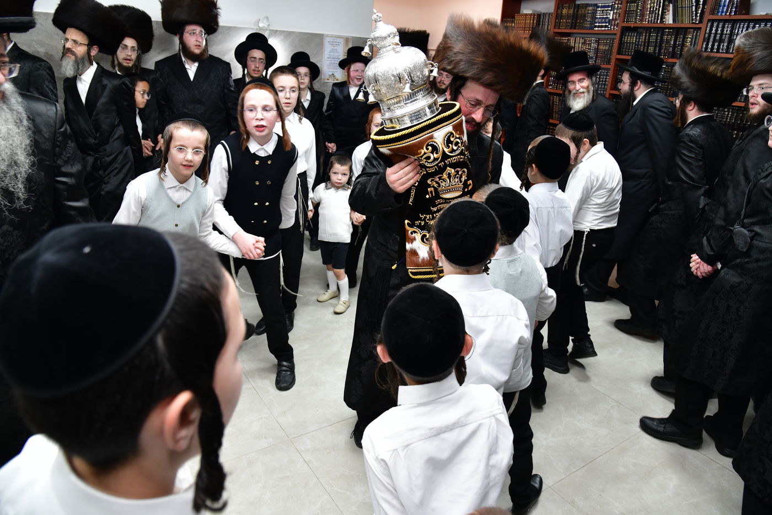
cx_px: 386
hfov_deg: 73.8
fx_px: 515
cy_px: 258
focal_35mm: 24
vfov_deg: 53.1
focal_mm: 24
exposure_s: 1/100
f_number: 5.6
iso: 1600
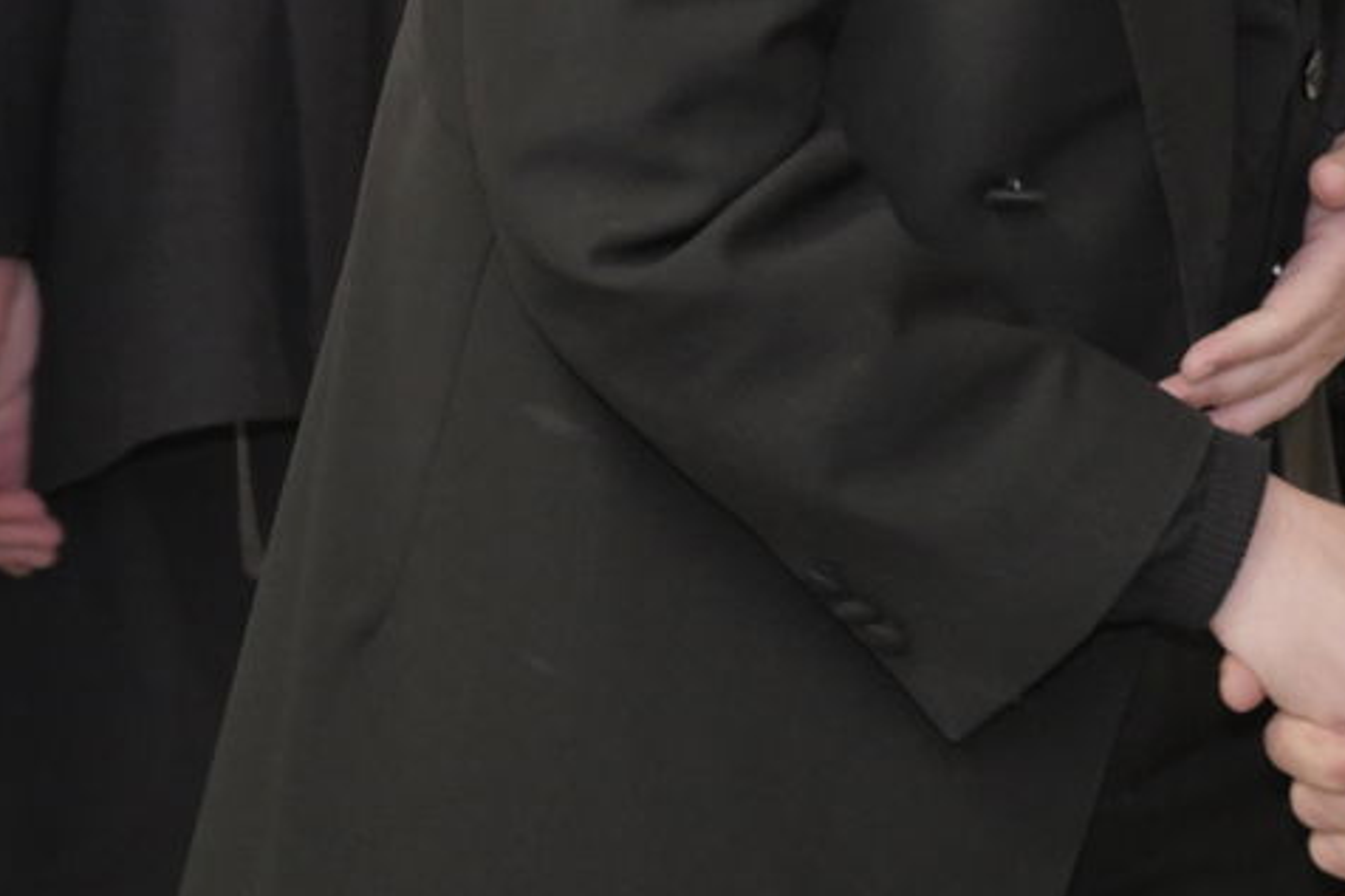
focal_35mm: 250
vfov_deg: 5.5
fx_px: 9337
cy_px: -24
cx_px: 1424
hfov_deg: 8.2
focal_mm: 41
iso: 1000
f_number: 2.8
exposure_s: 1/160
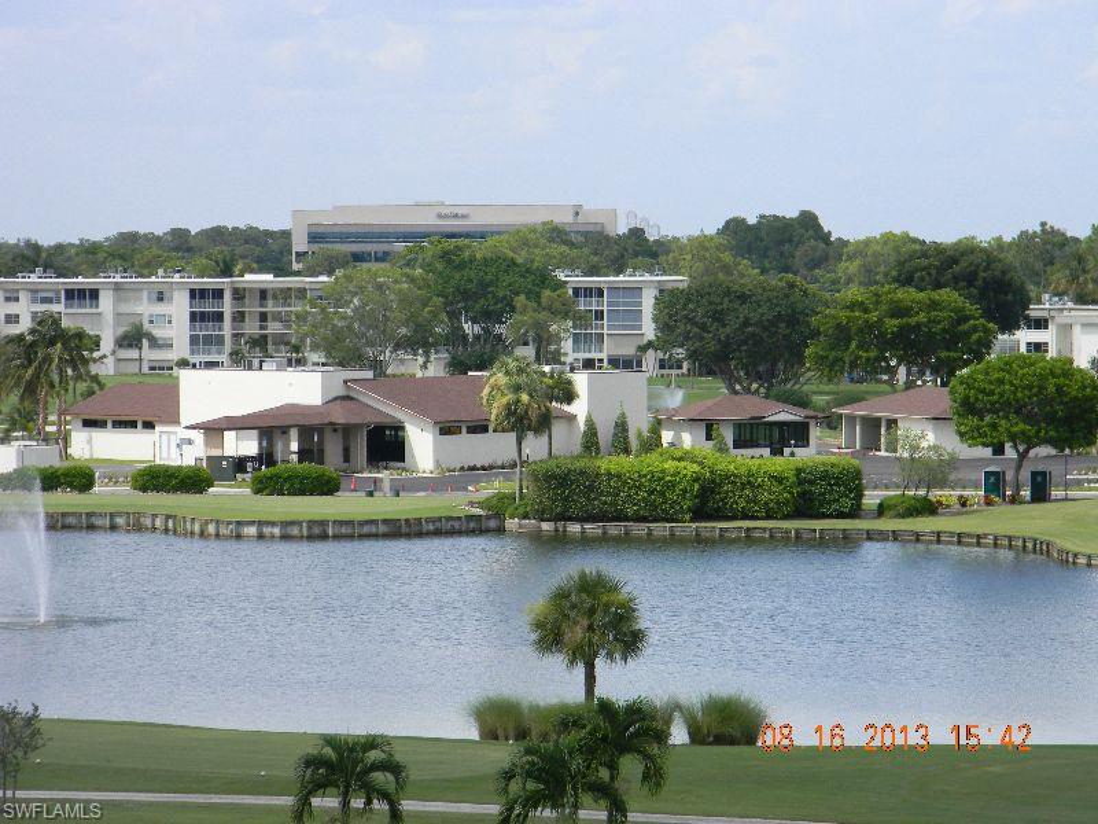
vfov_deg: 10.0
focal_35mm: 148
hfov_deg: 13.3
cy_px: 412
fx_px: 4694
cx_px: 549
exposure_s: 1/466
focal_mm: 26.8
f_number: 5
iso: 80
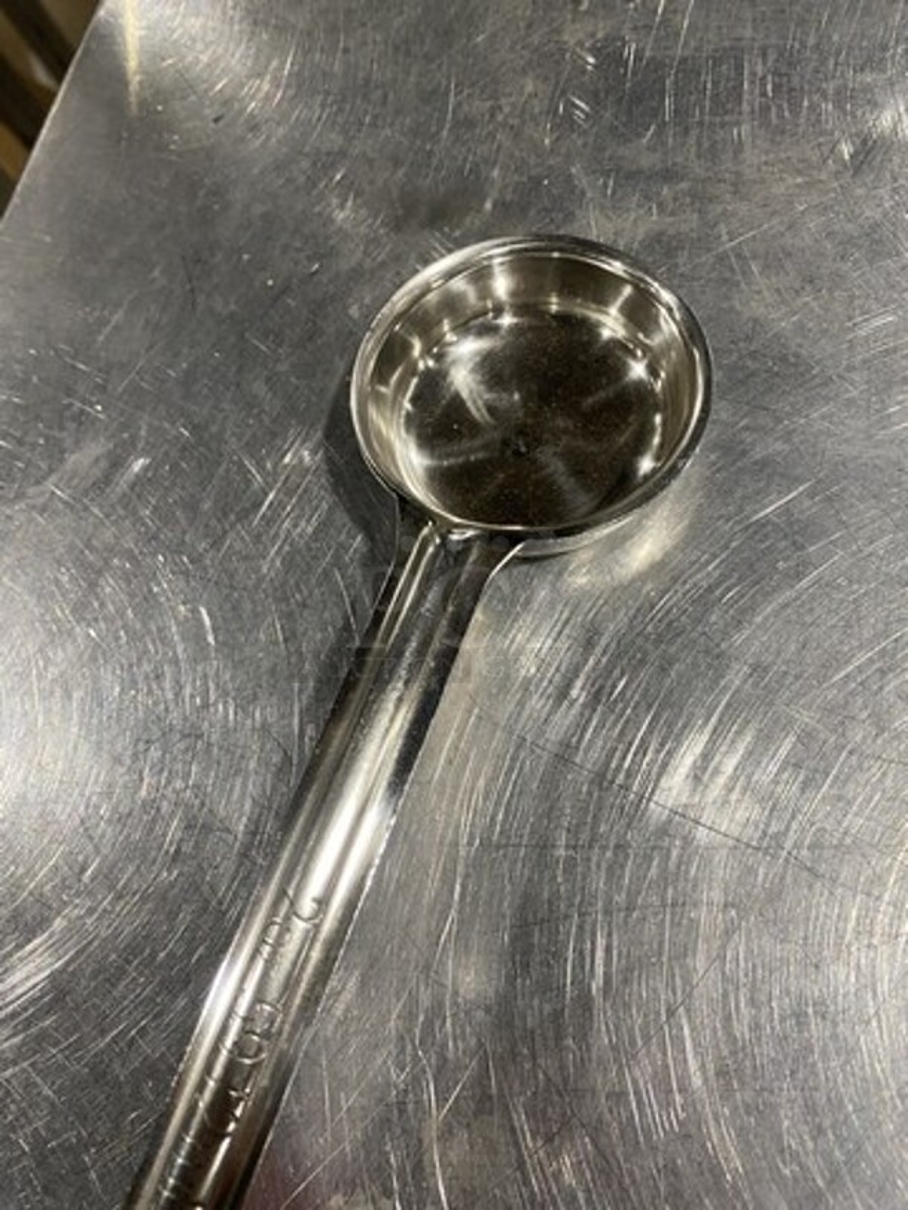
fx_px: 909
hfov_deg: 53.1
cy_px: 605
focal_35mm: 26
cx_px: 454
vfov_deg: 67.3
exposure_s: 1/70
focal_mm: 4.25
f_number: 1.8
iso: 125
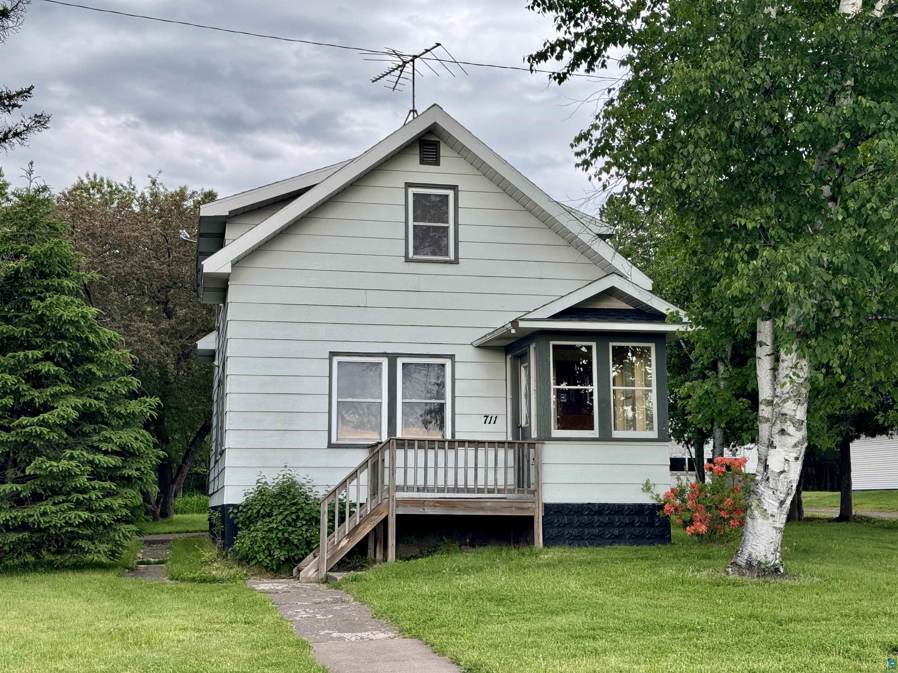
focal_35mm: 48
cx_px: 449
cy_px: 336
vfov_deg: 30.3
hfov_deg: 39.7
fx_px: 1245
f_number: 1.78
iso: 64
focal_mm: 6.76
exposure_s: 1/259
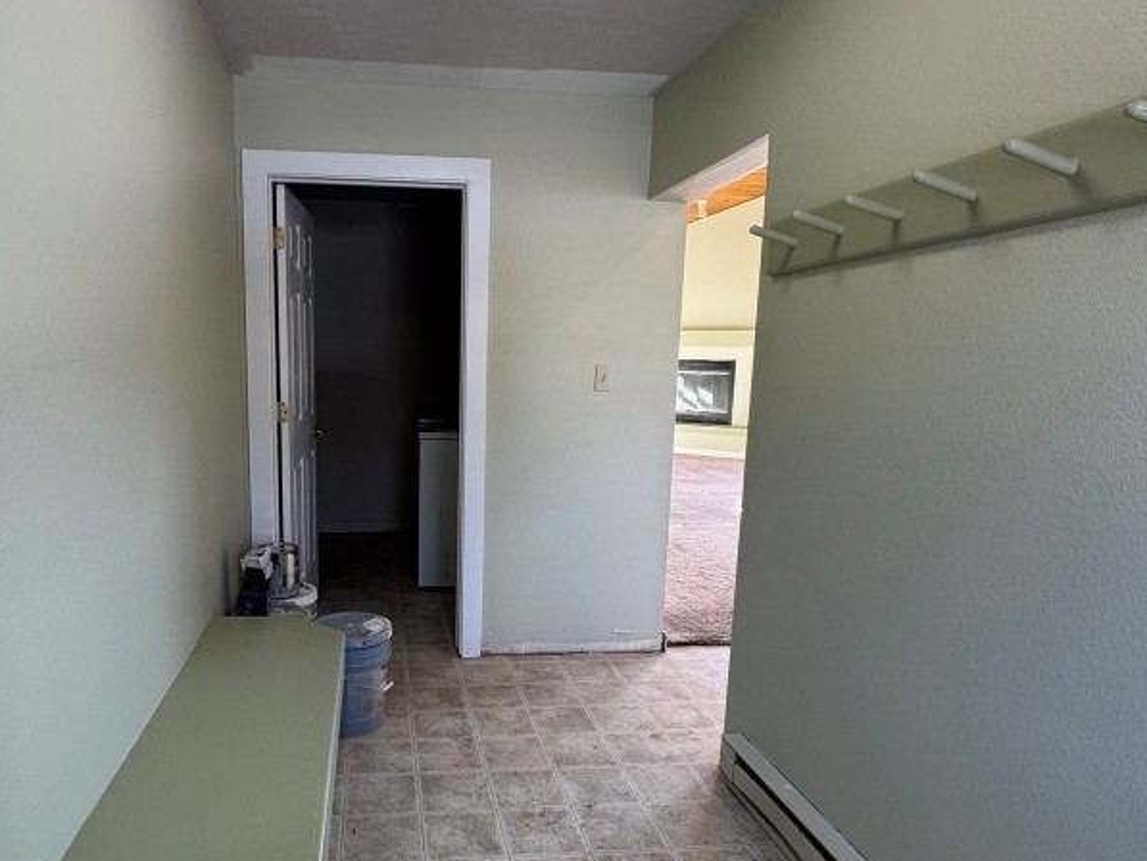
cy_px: 475
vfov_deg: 56.7
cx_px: 455
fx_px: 795
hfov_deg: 70.8
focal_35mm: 24
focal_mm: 2.22
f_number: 2.2
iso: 160
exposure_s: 1/120
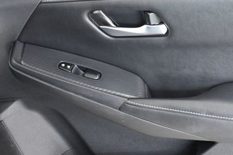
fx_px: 770
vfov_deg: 11.5
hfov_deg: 17.2
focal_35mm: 119
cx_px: 141
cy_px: 63
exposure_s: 1/100
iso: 2500
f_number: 5
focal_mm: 45
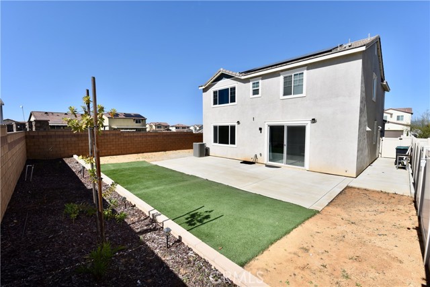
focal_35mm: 15
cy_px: 144
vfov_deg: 77.4
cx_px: 215
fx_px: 179
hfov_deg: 100.4
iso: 100
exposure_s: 1/200
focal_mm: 15
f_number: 11
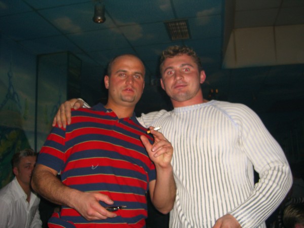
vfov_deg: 37.7
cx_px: 152
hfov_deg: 49.0
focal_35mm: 38
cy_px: 114
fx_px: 334
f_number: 2.8
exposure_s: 1/60
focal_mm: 7.9
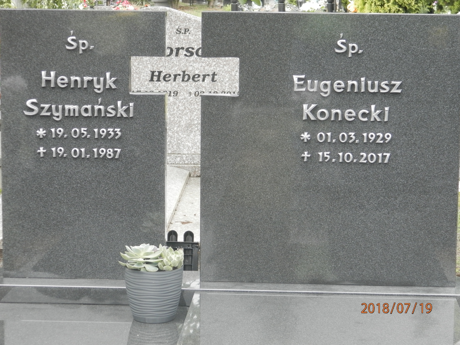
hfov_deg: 18.5
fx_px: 1409
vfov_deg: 14.0
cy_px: 172
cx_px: 230
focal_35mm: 106
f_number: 4.5
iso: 200
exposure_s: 1/125
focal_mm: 19
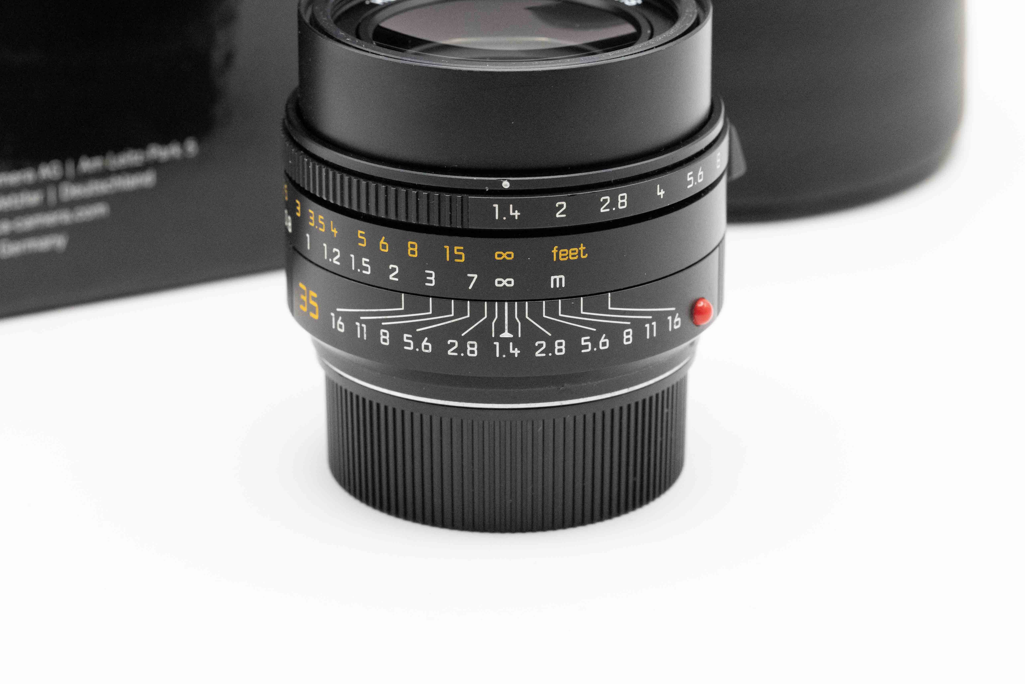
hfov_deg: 14.0
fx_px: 4186
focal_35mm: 147
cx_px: 514
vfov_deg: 9.3
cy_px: 161
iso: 3200
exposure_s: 1/400
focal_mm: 90
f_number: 9
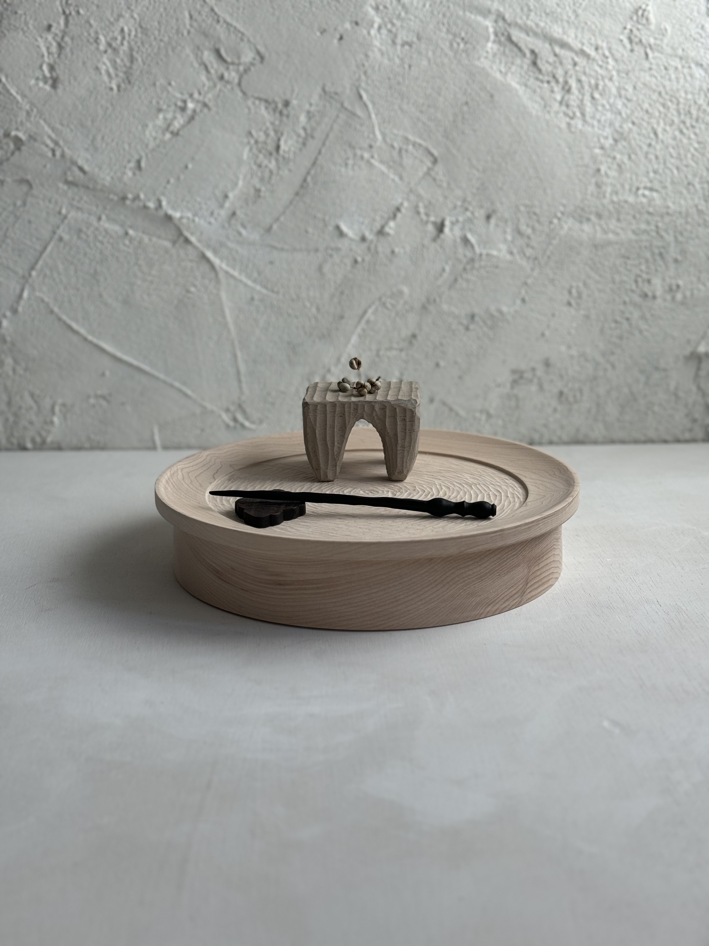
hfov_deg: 30.3
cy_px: 473
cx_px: 354
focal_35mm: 48
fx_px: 1311
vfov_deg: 39.7
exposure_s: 1/74
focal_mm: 6.76
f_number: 1.78
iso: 100
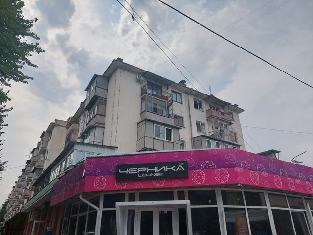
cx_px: 156
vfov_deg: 56.8
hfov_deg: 71.6
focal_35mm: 24
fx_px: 217
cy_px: 118
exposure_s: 1/2598
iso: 40
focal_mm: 5.23
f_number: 1.8
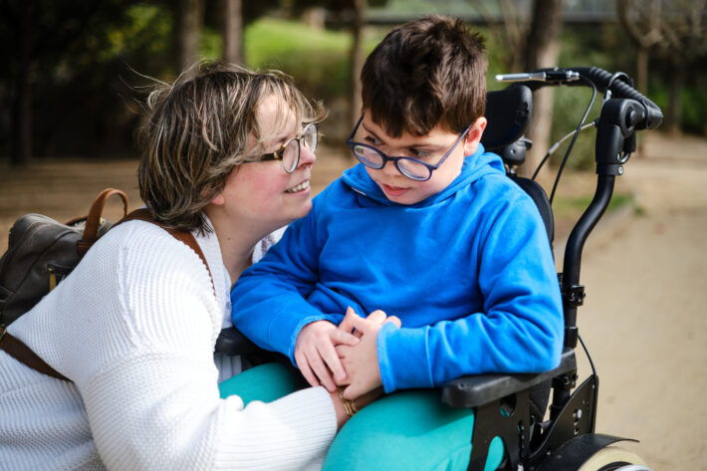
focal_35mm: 50
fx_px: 982
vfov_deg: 27.0
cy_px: 236
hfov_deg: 39.6
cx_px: 354
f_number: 1.4
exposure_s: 1/2000
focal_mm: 33
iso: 200
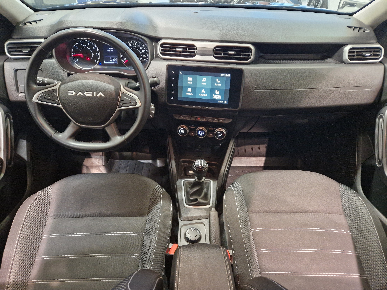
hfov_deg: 73.9
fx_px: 257
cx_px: 194
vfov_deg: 58.9
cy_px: 145
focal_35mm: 23
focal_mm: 5.4
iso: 800
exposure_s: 1/100
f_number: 1.8
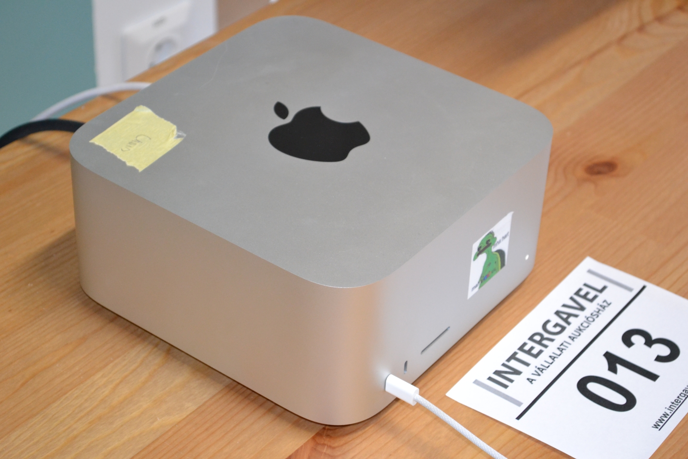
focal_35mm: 82
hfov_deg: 24.6
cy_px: 230
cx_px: 344
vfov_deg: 16.6
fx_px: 1577
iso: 1800
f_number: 5.6
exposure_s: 1/60
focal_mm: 55
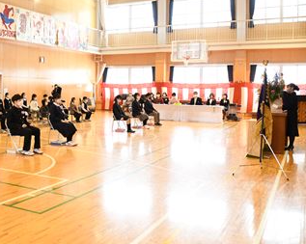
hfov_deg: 44.3
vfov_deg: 37.1
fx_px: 362
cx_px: 76
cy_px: 96
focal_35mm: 40
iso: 800
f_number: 3.5
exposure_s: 1/100
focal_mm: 18
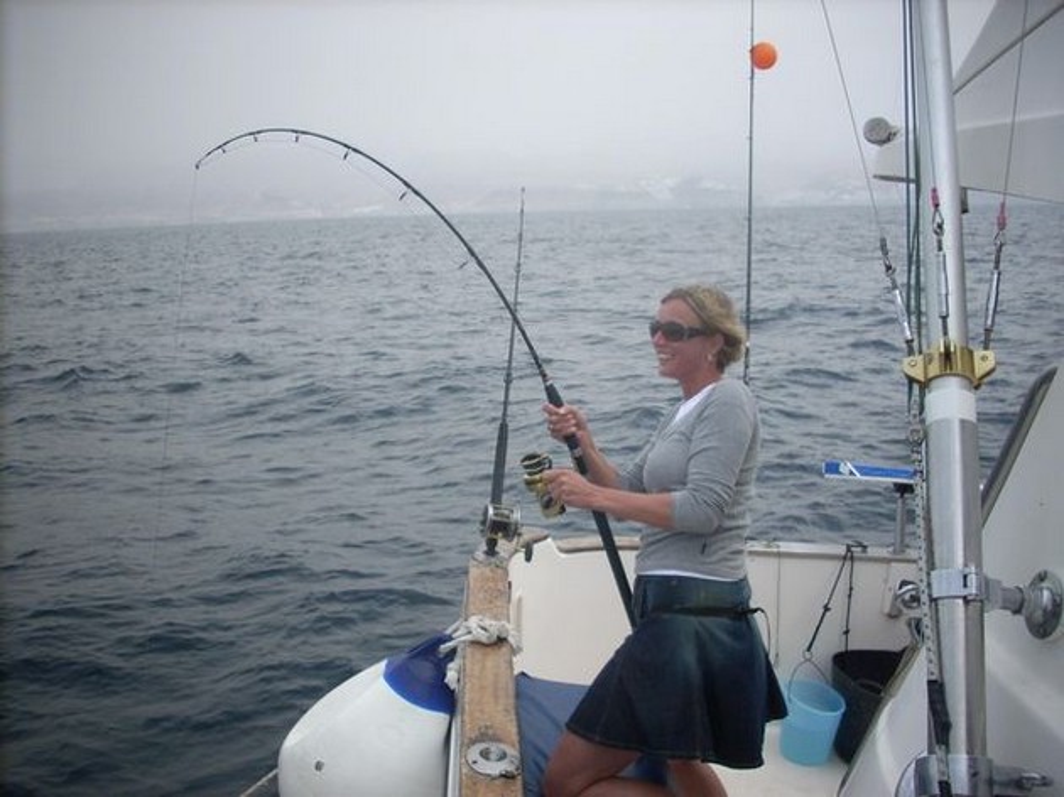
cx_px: 532
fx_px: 1137
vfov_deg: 38.6
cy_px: 398
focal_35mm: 37
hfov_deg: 50.2
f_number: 5.6
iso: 64
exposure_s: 1/229
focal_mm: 6.2
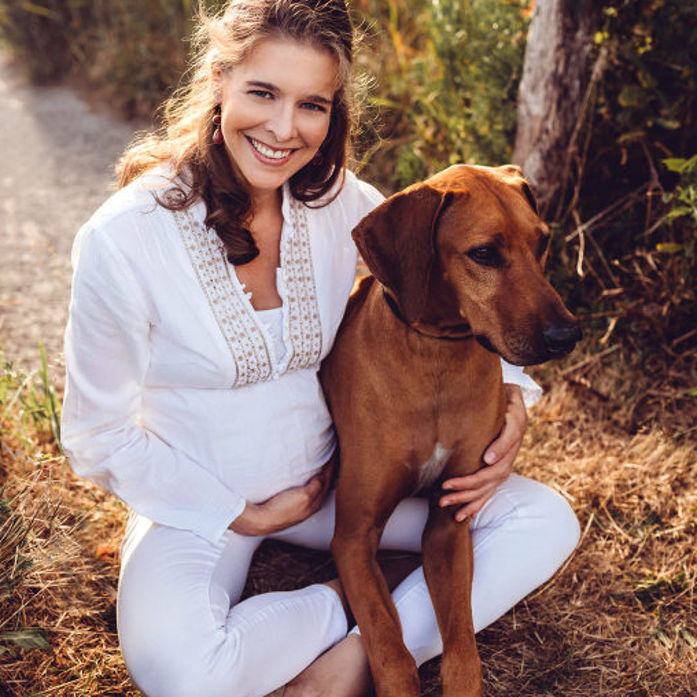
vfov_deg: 37.6
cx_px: 290
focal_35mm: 45
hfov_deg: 37.4
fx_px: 1025
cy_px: 350
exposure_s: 1/400
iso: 100
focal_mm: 35
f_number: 2.8
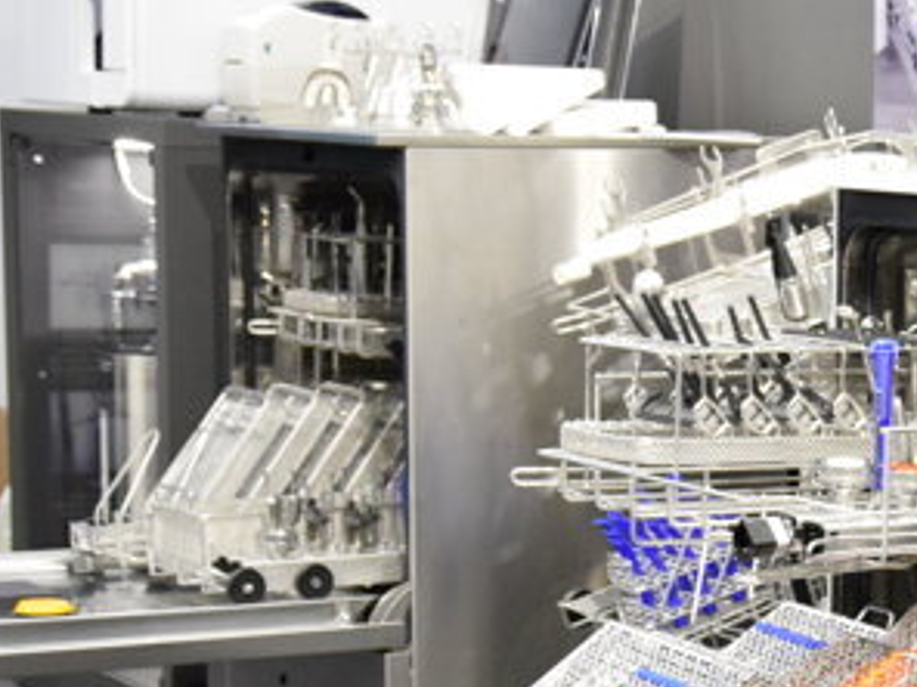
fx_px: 3126
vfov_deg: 12.5
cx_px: 1007
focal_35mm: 118
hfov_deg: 16.2
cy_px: 569
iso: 2500
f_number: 5
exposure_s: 1/100
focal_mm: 28
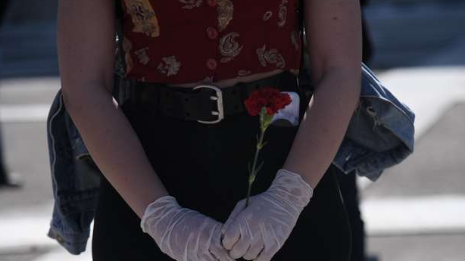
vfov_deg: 8.8
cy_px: 153
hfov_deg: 15.6
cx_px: 246
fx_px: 1701
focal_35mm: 138
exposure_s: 1/5000
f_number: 4
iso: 400
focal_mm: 105
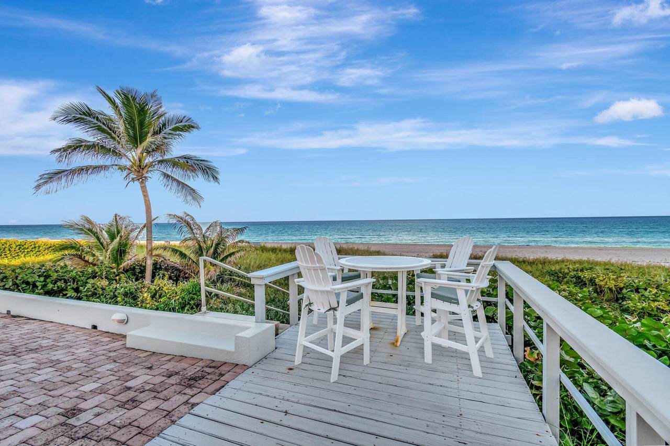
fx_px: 279
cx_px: 335
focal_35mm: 15
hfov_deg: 100.4
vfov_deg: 77.3
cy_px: 223
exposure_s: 1/2500
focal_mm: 10
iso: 1000
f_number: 8
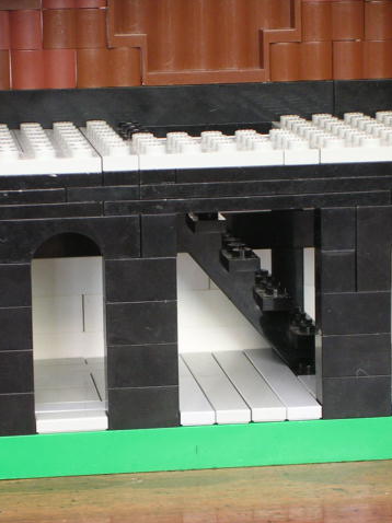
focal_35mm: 154
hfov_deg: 9.6
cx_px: 184
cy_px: 262
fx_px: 2327
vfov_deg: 12.8
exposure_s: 1/1.4
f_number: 4.9
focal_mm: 17.4
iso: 200
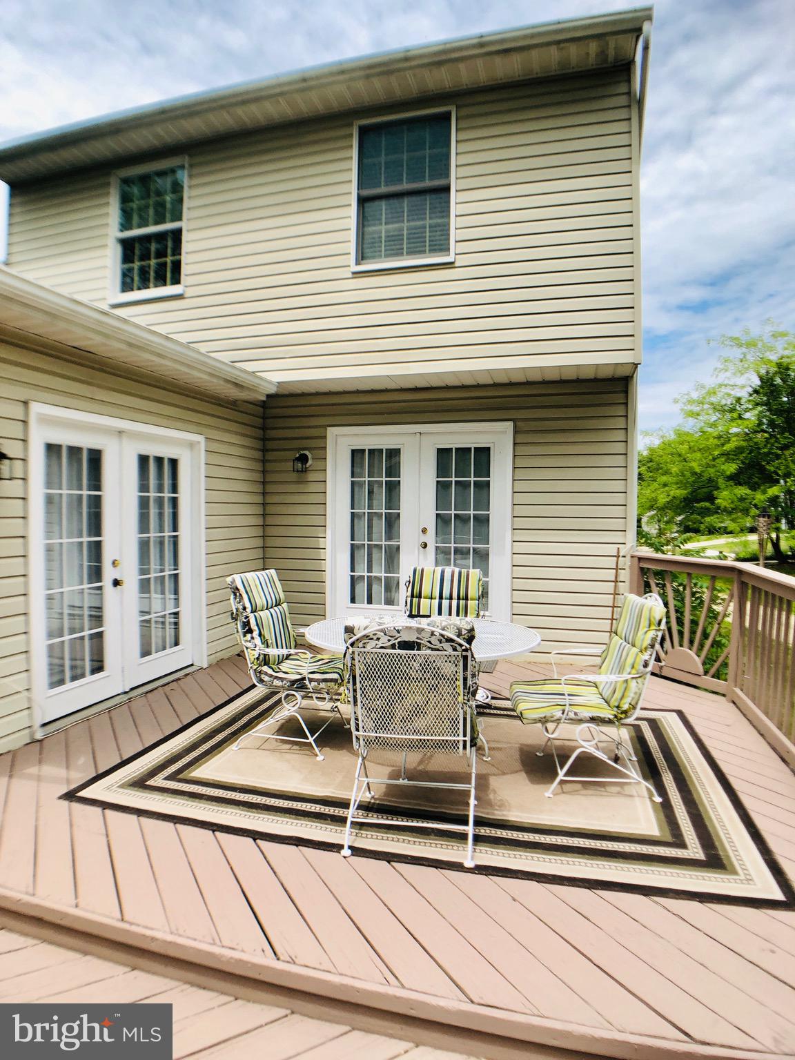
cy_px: 530
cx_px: 398
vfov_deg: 63.4
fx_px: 857
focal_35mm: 28
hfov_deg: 49.7
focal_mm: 3.99
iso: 20
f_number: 1.8
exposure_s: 1/1656
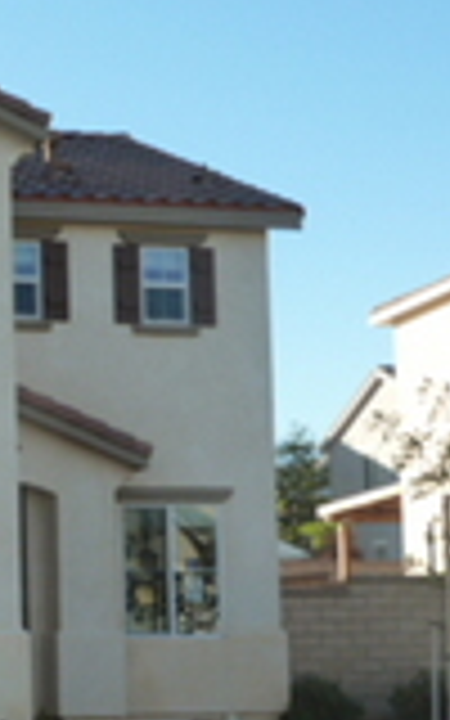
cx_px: -230
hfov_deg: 12.3
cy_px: 432
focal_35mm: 101
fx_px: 1982
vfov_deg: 20.6
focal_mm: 7.3
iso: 125
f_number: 4
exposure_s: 1/250
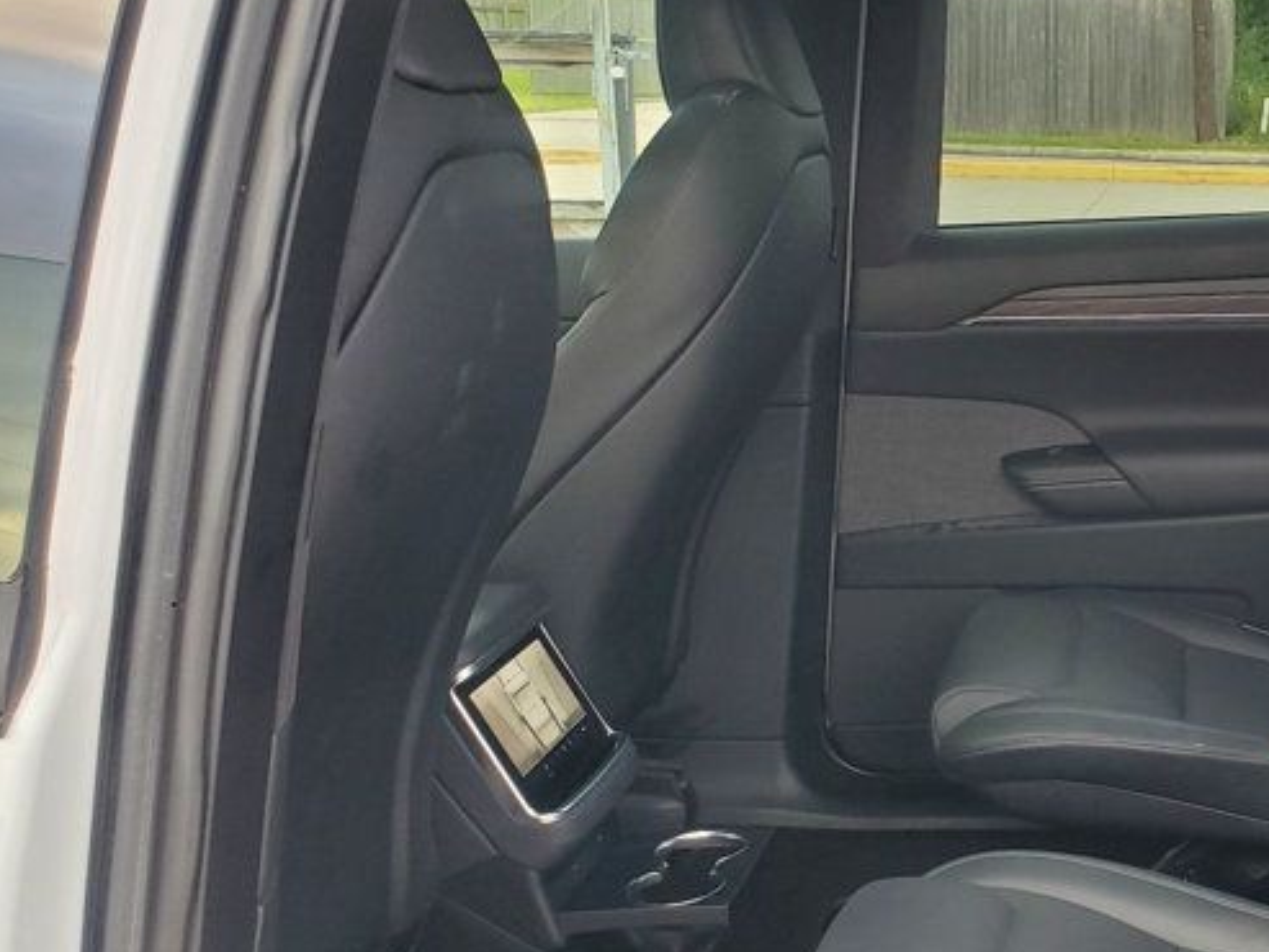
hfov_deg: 32.5
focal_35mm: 54
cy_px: 636
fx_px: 1980
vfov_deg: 26.9
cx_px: 1292
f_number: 2.4
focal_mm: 4.3
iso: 125
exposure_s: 1/120
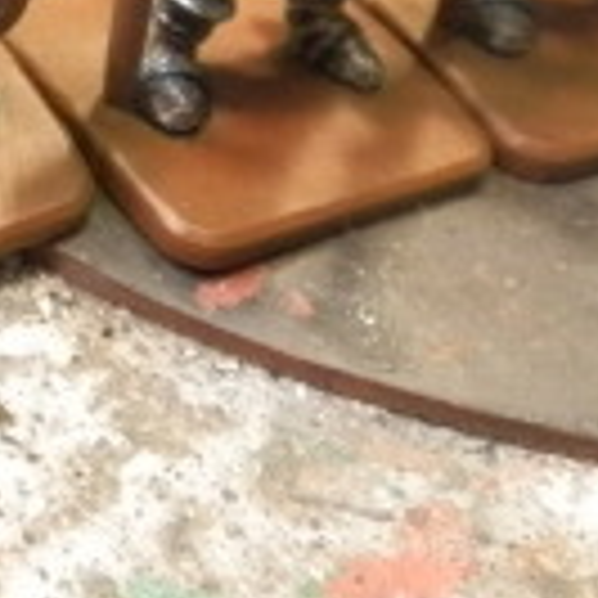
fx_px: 1954
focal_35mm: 100
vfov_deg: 16.4
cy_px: -189
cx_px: -387
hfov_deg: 15.5
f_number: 3.1
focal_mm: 5
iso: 400
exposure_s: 1/20
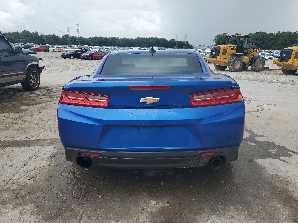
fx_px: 224
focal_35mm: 26
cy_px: 112
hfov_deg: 67.3
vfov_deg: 53.1
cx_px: 149
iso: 50
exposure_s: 1/1429
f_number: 1.5
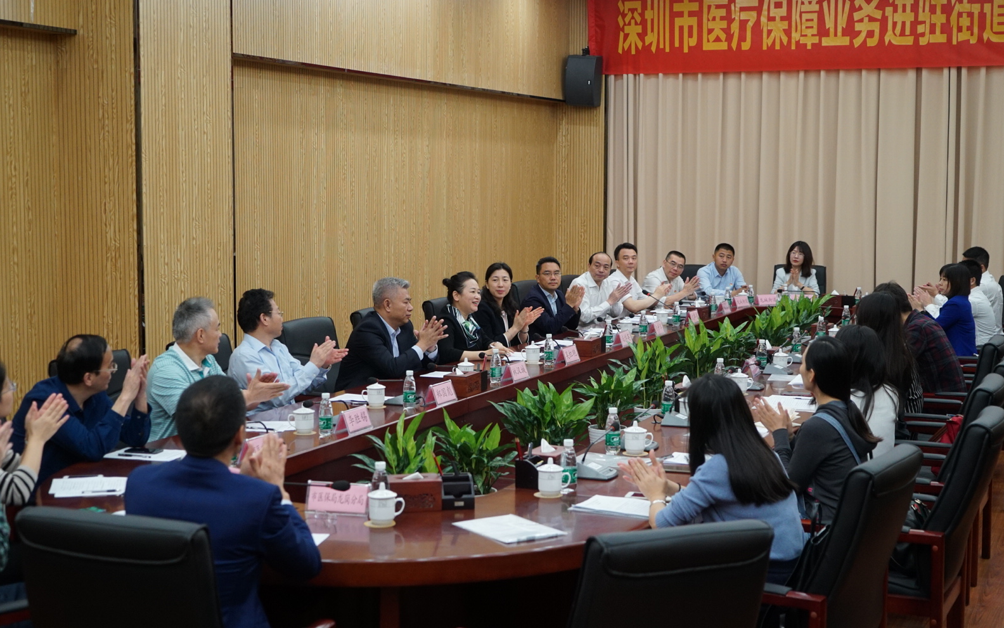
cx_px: 495
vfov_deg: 25.3
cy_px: 323
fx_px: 1395
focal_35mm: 51
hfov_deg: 39.6
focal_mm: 49
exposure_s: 1/160
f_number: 4
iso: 2500
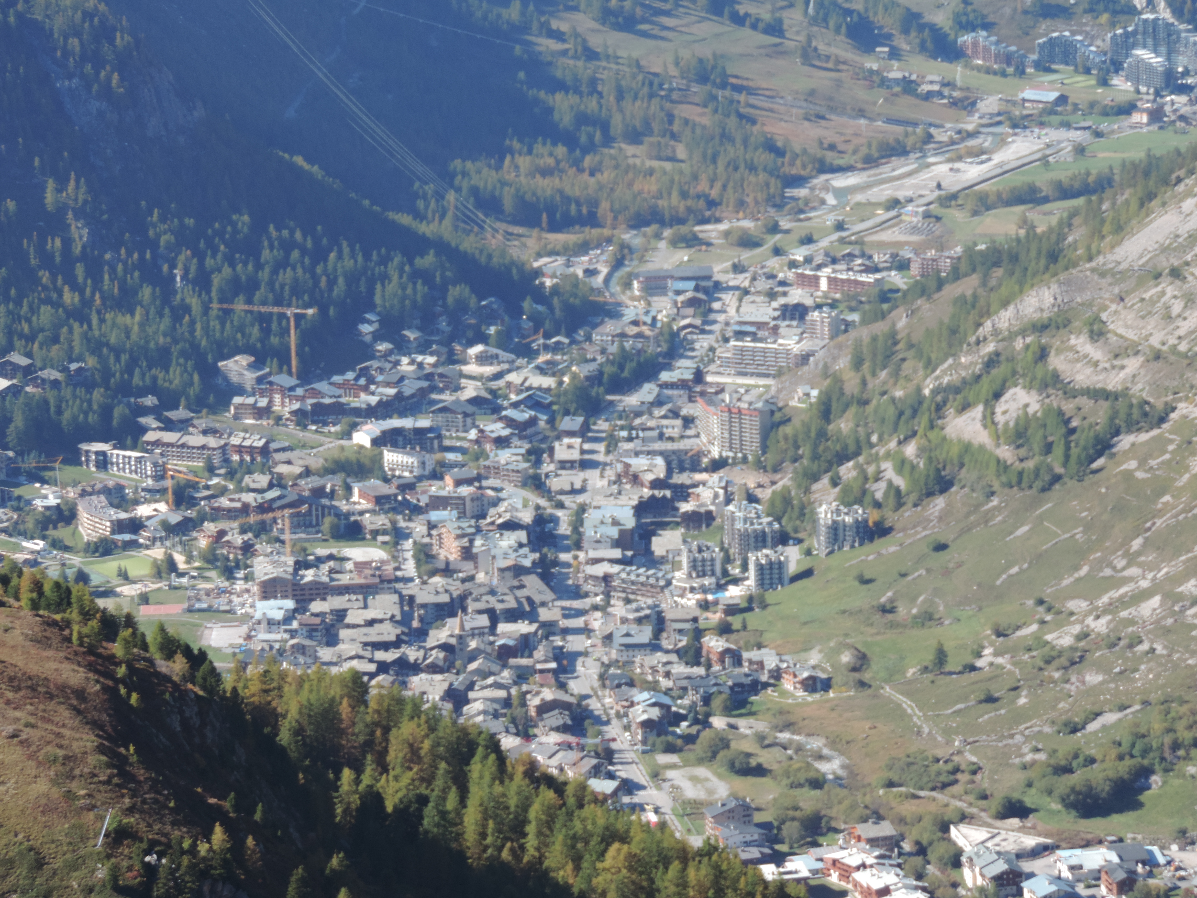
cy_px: 449
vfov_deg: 10.2
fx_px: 5014
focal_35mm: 145
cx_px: 598
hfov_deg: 13.6
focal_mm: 25.8
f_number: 4.4
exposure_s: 1/250
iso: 80
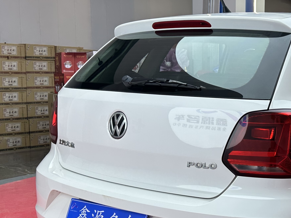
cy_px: 141
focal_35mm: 55
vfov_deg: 26.5
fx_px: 462
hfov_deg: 33.3
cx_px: 257
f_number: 1.78
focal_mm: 6.86
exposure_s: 1/100
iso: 64
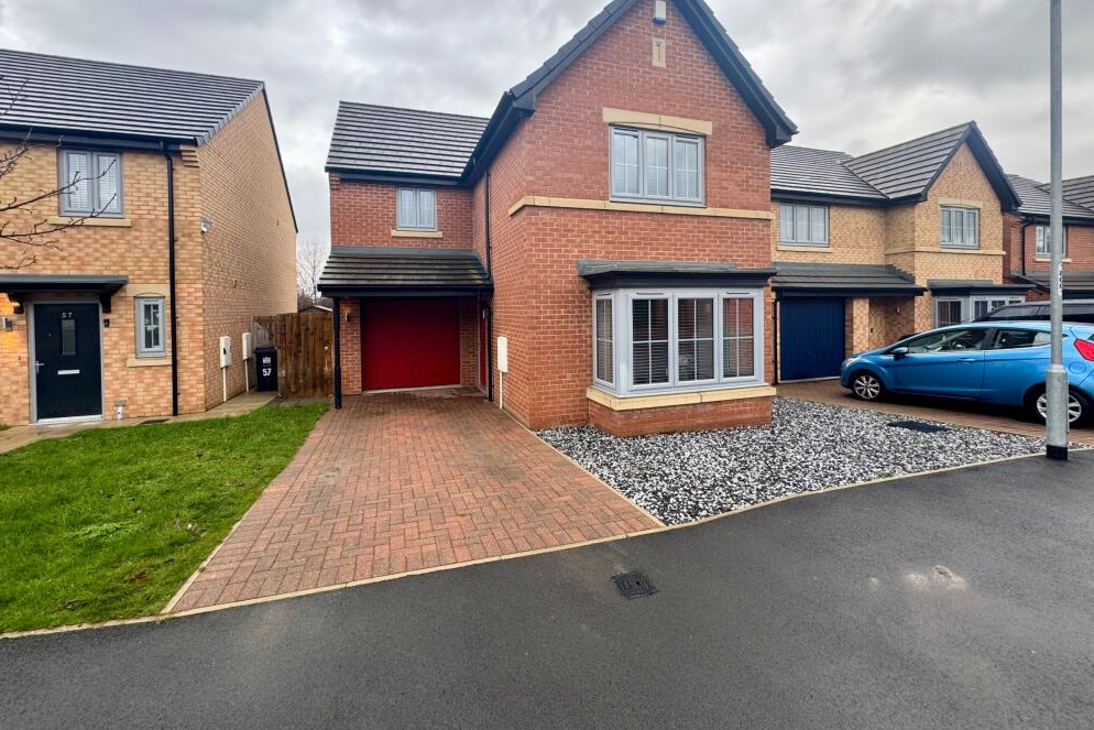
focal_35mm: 15
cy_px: 315
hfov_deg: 100.4
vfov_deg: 76.9
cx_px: 534
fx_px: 456
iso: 64
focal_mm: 2.22
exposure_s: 1/99
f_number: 2.2
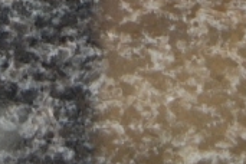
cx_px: 53
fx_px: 2945
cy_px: -297
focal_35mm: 431
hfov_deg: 4.8
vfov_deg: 3.1
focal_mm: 48
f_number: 5.6
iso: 220
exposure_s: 1/125
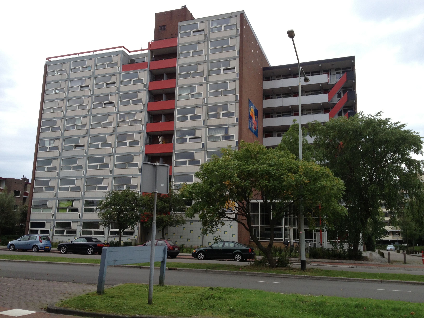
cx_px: 212
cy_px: 159
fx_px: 429
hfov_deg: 52.6
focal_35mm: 35
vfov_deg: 40.7
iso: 50
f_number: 2.4
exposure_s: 1/464
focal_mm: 4.3
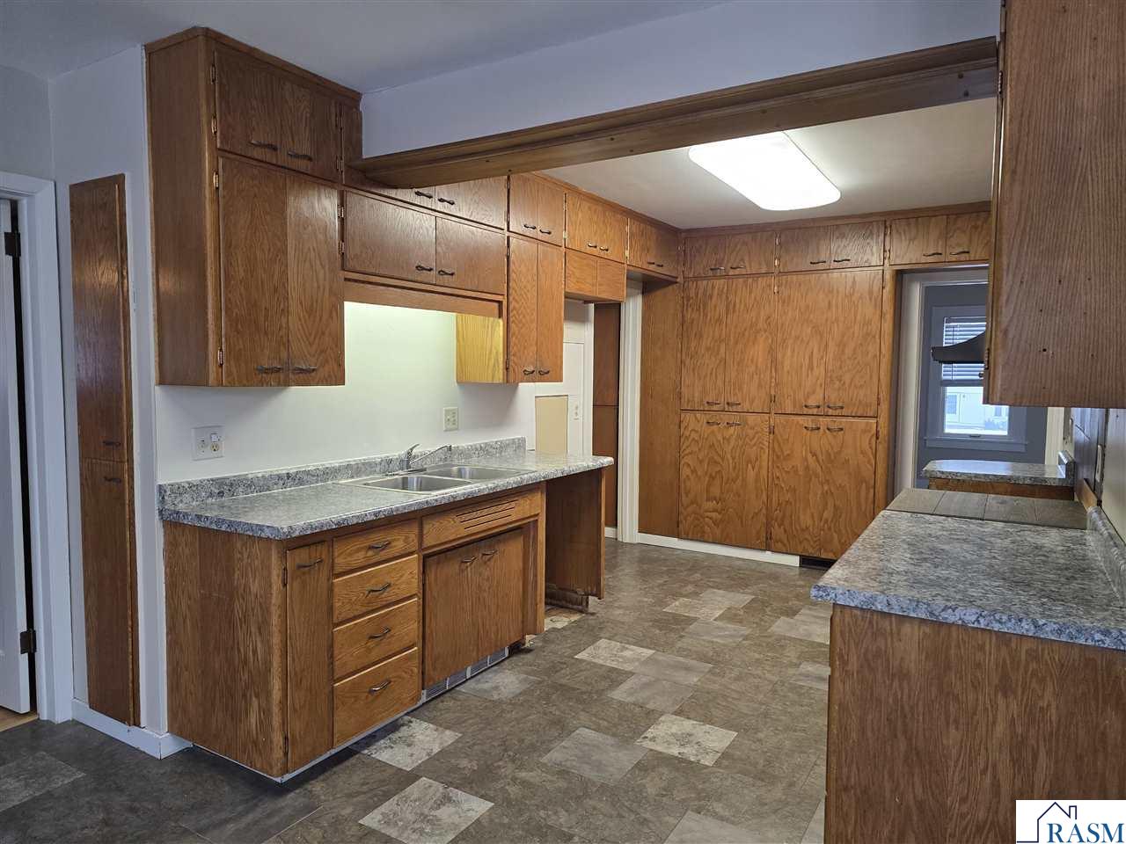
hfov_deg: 73.9
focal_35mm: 23
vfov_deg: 58.9
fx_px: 748
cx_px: 563
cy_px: 422
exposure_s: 1/120
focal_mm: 6.3
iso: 160
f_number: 1.7
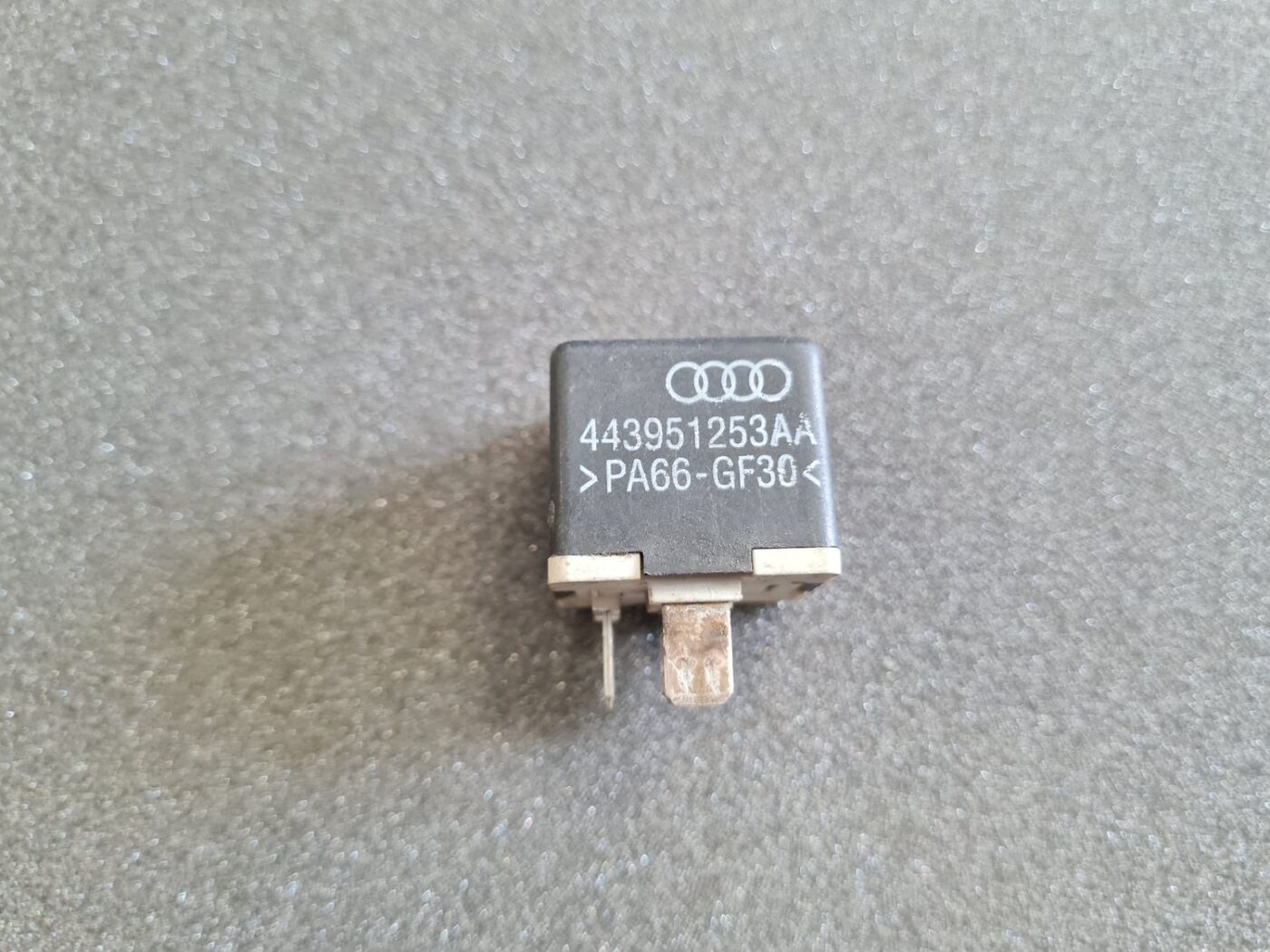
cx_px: 635
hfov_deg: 67.3
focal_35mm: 26
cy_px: 476
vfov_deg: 53.1
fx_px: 954
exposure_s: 1/50
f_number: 1.8
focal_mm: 5.4
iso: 160
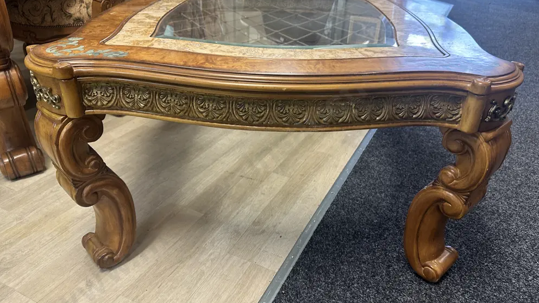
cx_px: 278
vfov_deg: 42.9
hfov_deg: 69.8
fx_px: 386
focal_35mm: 27
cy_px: 149
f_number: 1.78
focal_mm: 6.86
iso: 160
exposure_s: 1/50
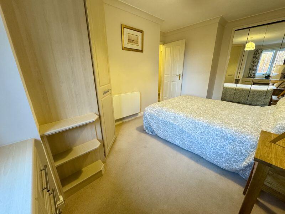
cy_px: 107
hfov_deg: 102.1
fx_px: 115
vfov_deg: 85.7
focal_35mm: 14
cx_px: 142
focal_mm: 2.22
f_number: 2.2
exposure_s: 1/100
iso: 250
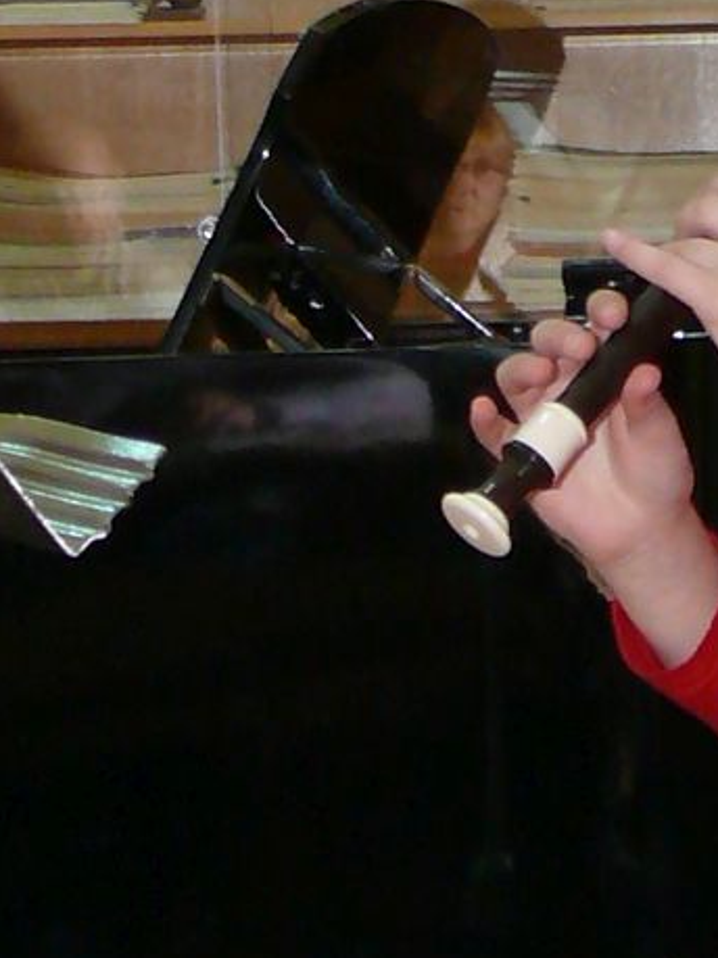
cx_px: 564
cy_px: 1421
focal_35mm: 272
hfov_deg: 5.5
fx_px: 7526
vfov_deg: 7.2
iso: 200
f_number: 3.2
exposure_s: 1/30
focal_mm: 10.2
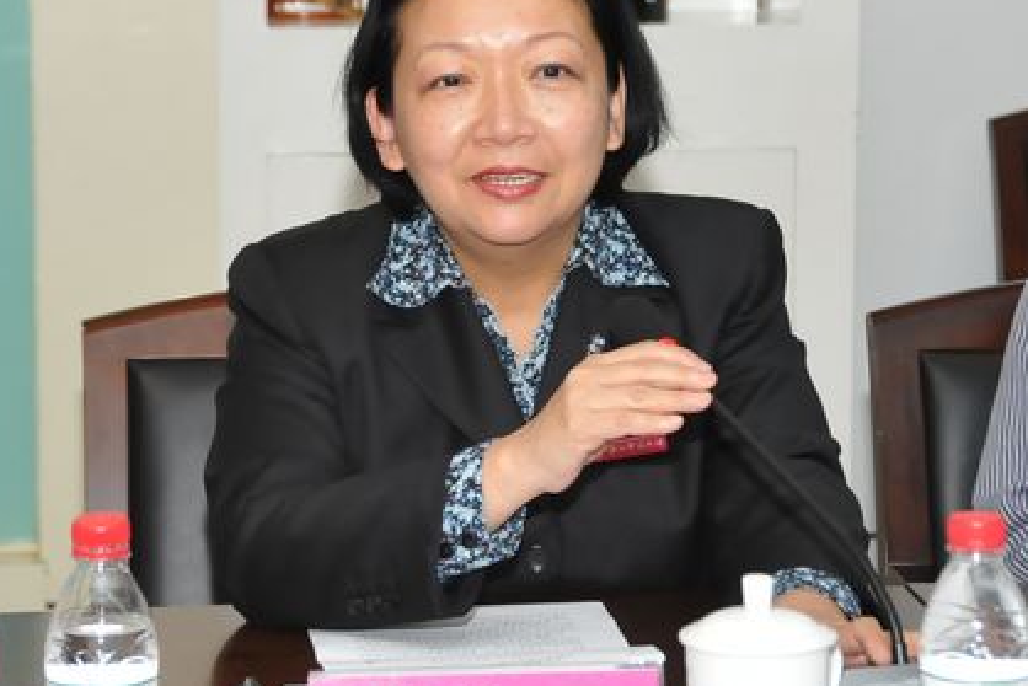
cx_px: 512
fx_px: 3991
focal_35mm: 140
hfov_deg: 14.7
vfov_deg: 9.8
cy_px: 305
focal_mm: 65
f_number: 5.6
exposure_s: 1/60
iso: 1000
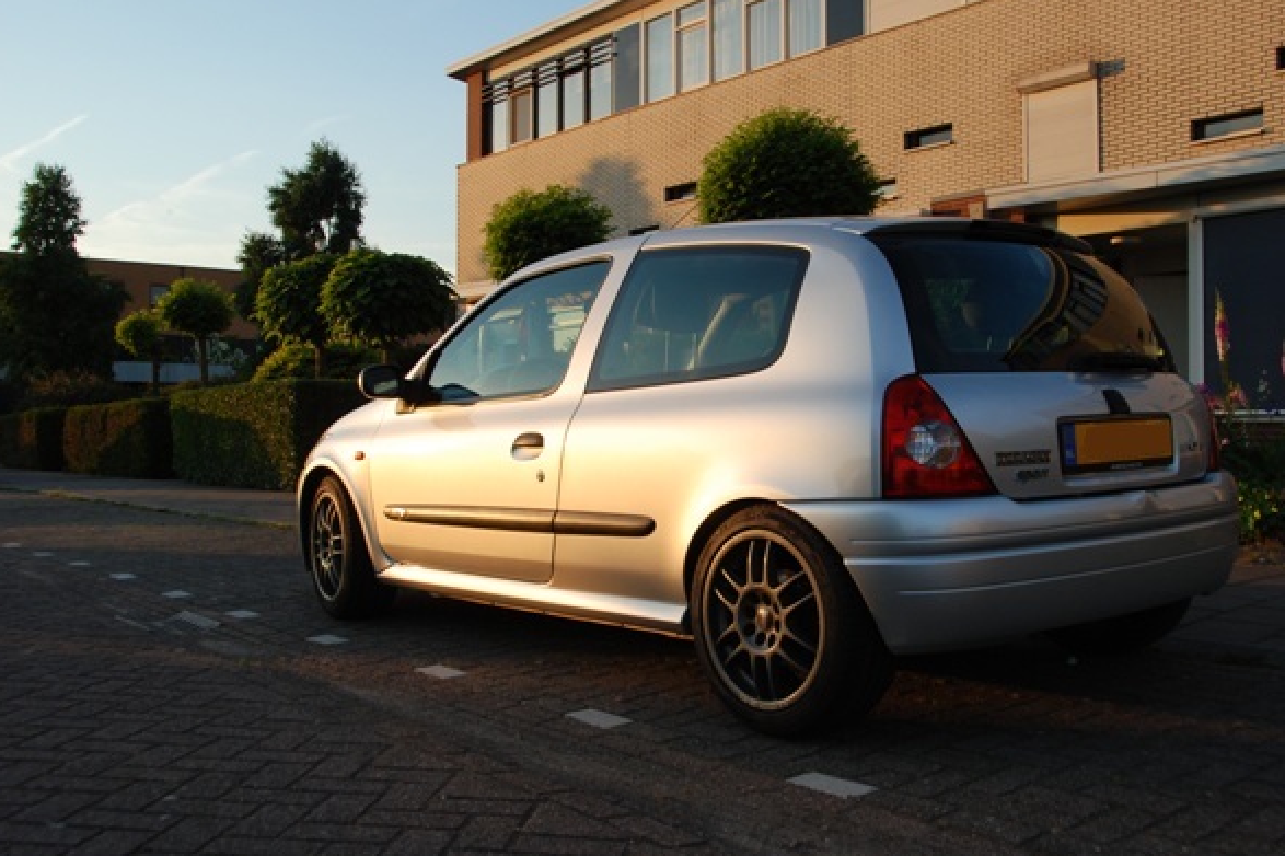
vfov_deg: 36.8
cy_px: 410
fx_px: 1285
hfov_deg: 53.1
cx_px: 690
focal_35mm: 36
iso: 250
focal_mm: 22
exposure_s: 1/400
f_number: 5.6
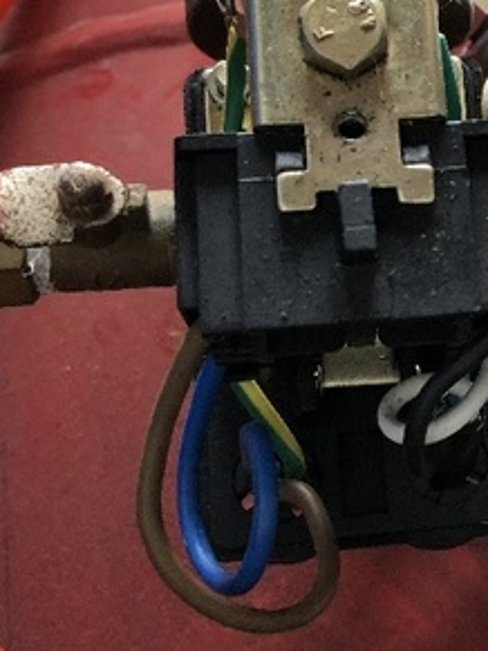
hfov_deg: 19.6
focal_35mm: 72
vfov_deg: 26.8
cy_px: 196
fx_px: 1354
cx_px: 528
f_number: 1.8
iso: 32
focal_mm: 4
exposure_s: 1/30
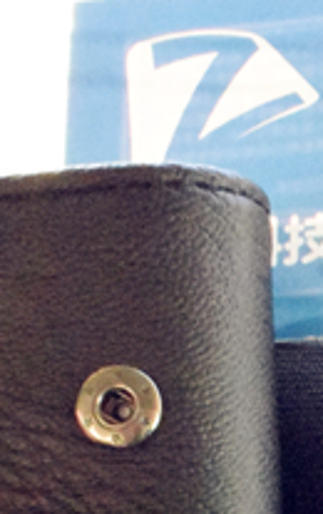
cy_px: 755
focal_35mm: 166
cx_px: 547
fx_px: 2330
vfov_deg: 12.1
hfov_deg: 7.7
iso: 12800
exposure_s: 1/25
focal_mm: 22
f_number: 22
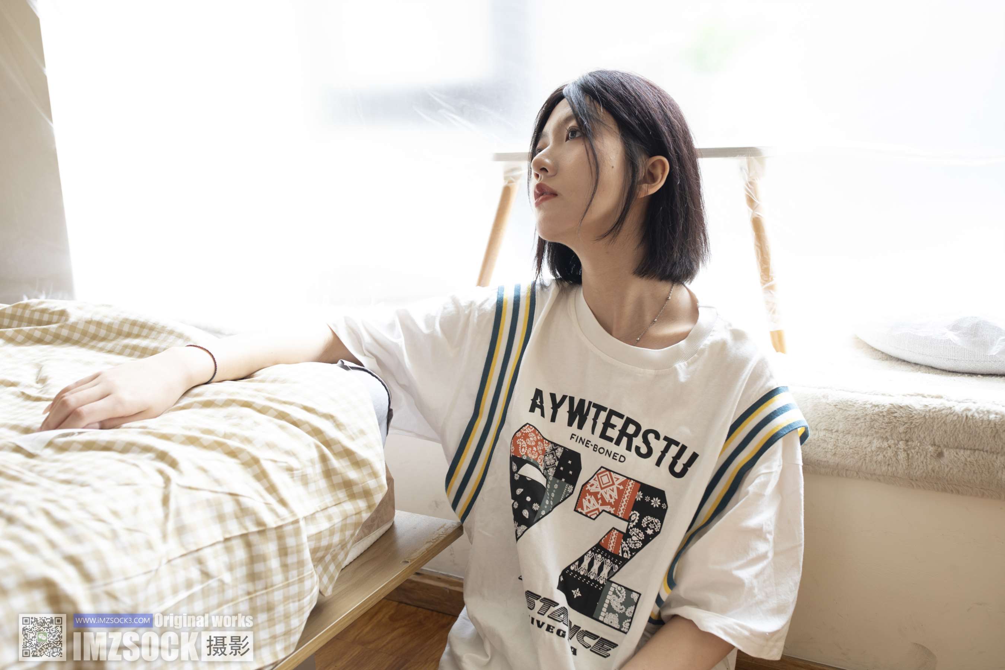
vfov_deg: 38.9
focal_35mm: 34
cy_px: 335
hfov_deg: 55.8
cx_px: 502
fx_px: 949
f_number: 4
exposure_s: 1/100
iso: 500
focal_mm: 35
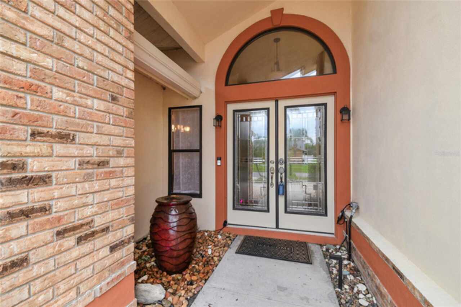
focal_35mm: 15
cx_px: 230
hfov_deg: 100.4
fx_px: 192
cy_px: 154
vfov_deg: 77.3
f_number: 7.1
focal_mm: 10
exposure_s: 1/20
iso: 100
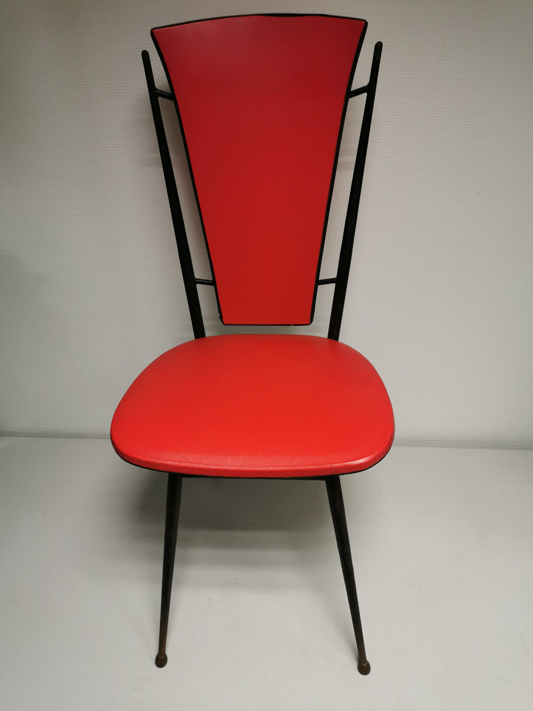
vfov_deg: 65.3
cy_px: 356
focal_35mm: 27
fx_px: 554
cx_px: 266
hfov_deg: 51.4
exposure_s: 1/100
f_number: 1.8
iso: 125
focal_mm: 5.58
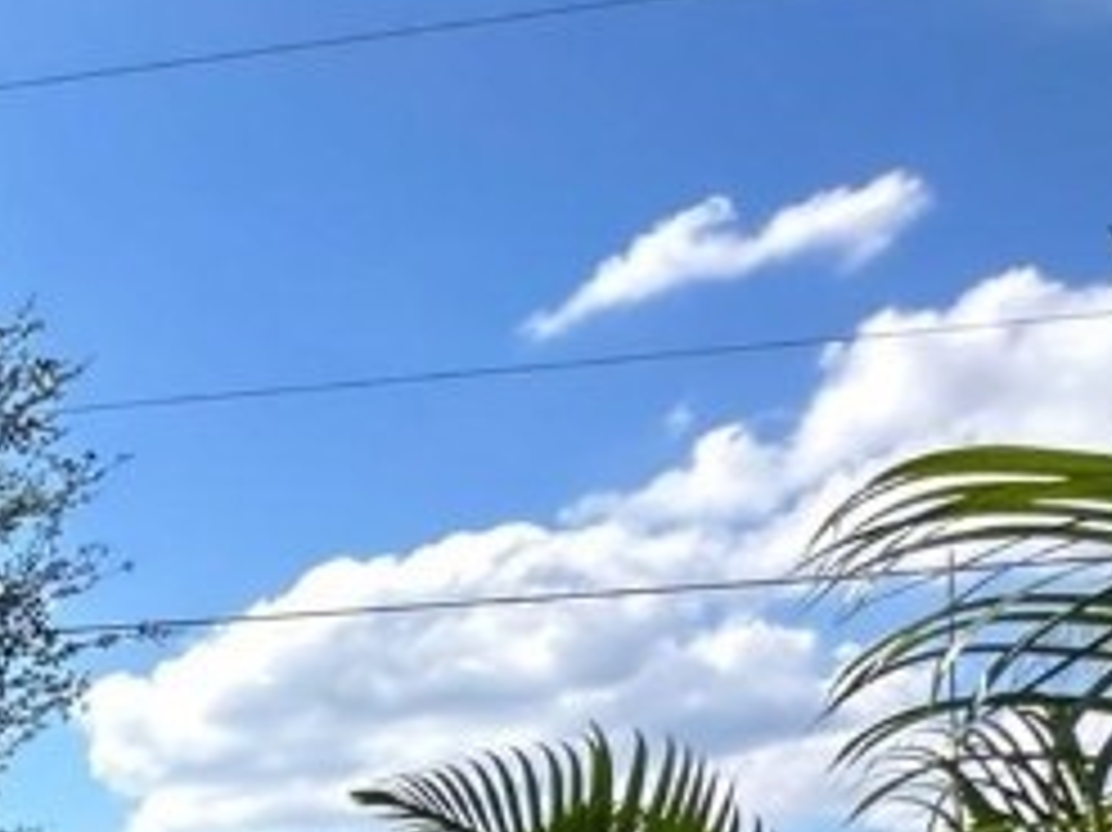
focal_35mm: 58
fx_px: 1862
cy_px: 1192
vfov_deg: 21.7
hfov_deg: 20.9
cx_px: -945
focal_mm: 2.22
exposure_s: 1/602
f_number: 2.2
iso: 40
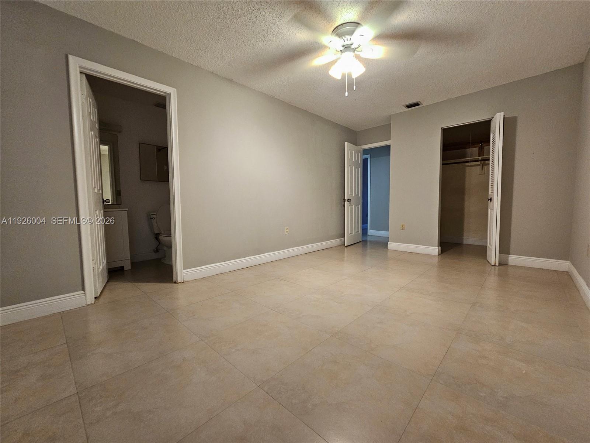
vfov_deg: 89.9
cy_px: 222
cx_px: 295
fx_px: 222
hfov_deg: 106.2
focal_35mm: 13
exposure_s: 1/60
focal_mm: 2.2
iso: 320
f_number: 2.2
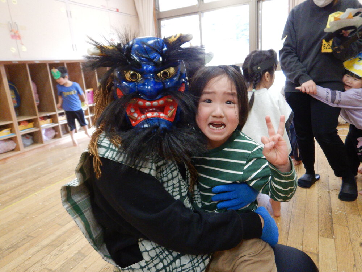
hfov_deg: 71.6
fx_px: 251
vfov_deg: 56.8
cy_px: 136
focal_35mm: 24
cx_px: 181
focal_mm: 4.3
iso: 200
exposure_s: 1/30
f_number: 2.8
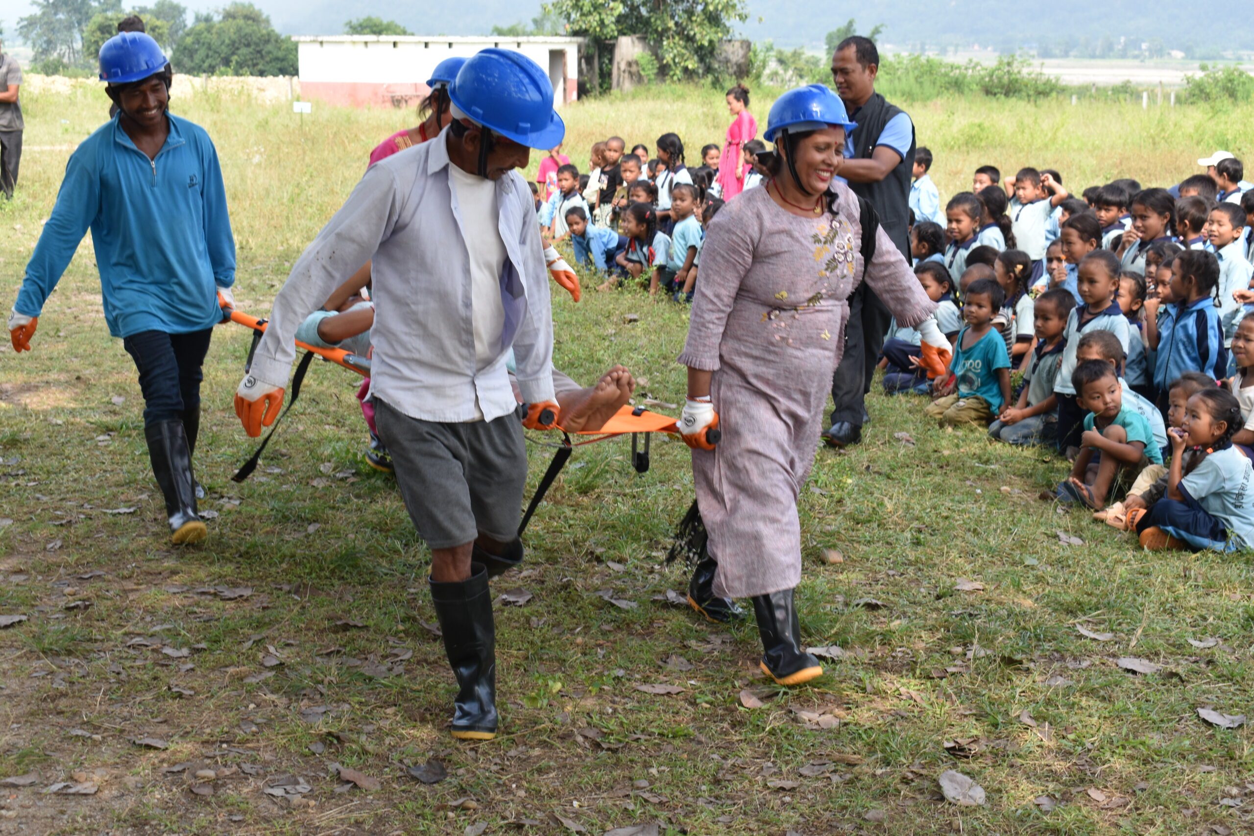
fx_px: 1985
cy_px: 418
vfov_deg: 23.8
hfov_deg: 35.1
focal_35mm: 57
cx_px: 627
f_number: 8
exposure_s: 1/250
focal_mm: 38
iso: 280
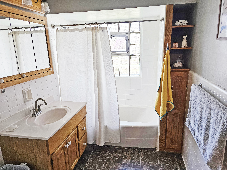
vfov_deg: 58.9
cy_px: 85
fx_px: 151
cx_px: 114
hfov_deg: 73.9
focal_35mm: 23
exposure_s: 1/180
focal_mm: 6.3
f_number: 1.7
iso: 160
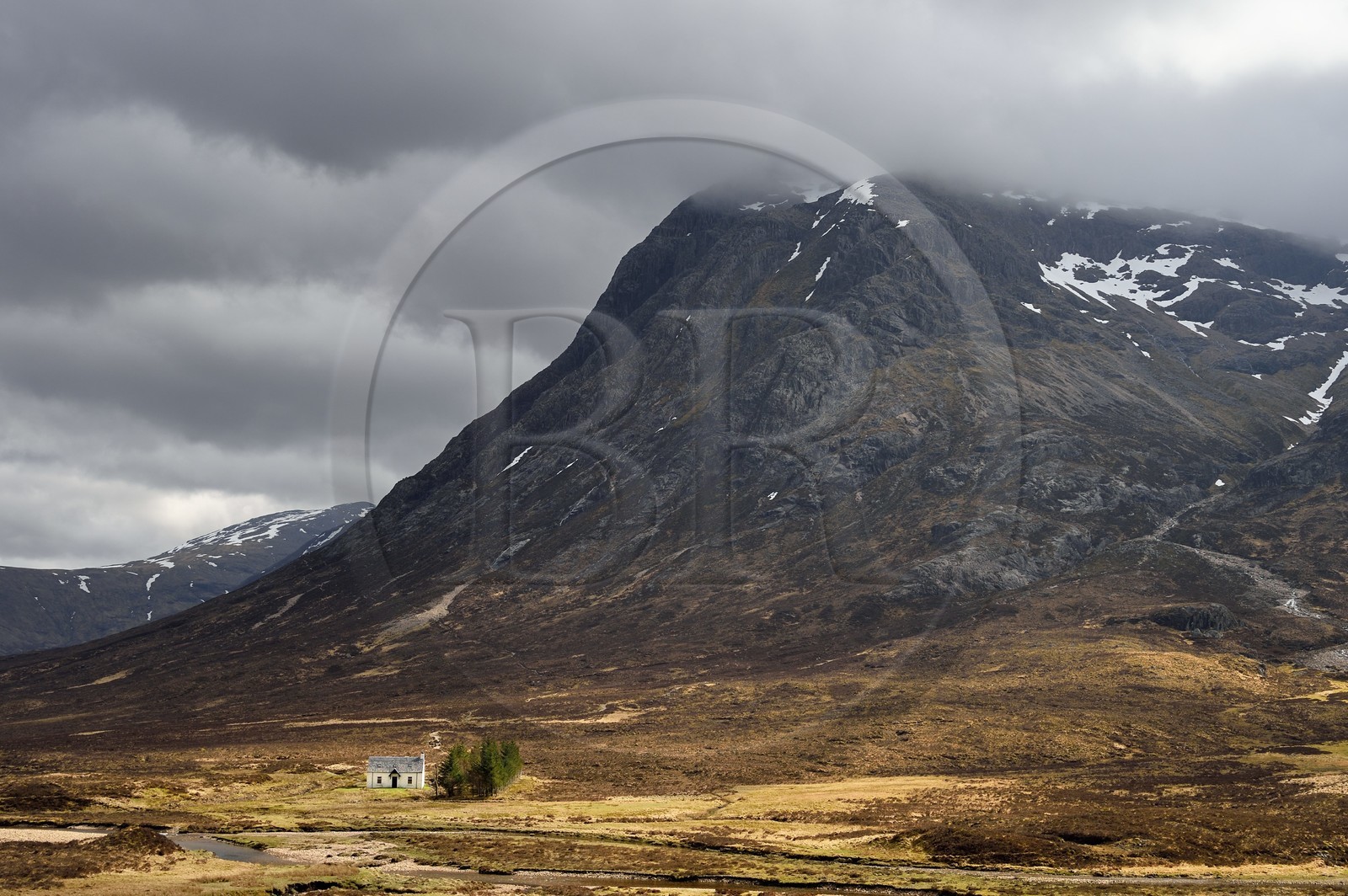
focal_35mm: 42
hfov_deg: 46.4
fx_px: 1571
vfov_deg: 31.8
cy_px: 448
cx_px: 674
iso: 200
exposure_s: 1/800
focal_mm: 42
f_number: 8
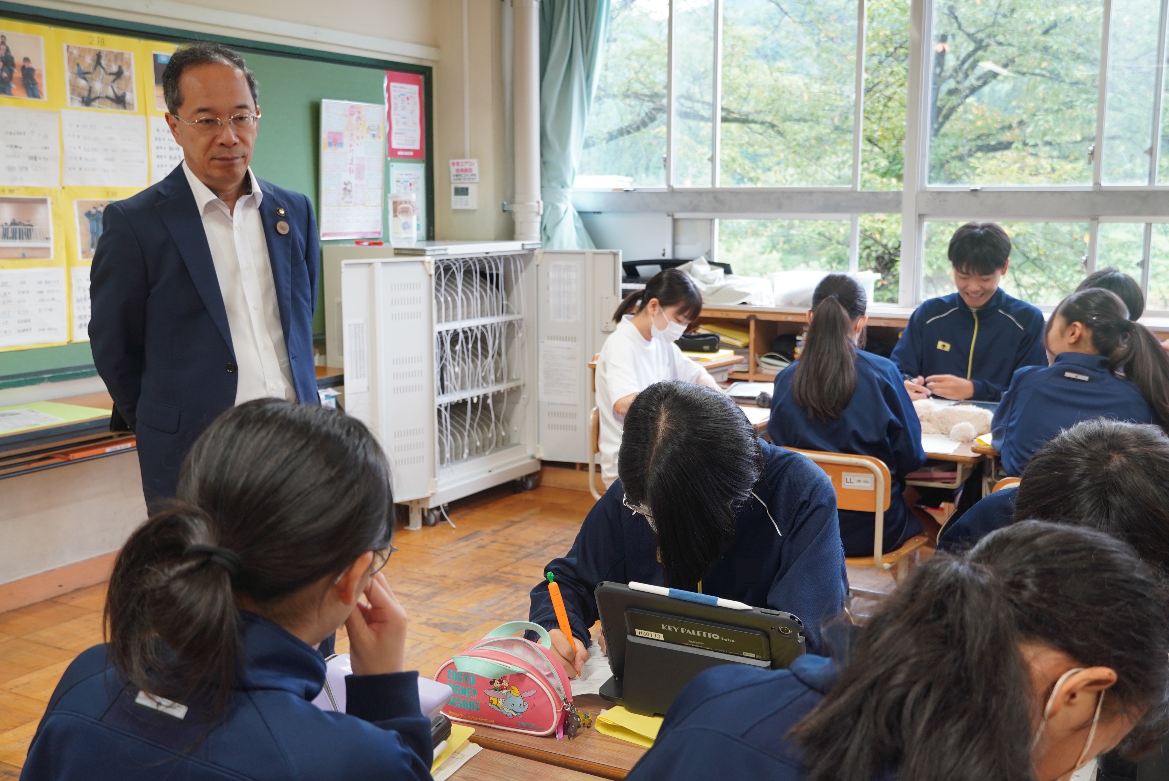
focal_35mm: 40
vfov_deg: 33.1
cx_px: 584
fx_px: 1316
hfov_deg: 47.9
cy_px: 390
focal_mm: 27
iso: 400
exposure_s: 1/50
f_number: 4.5
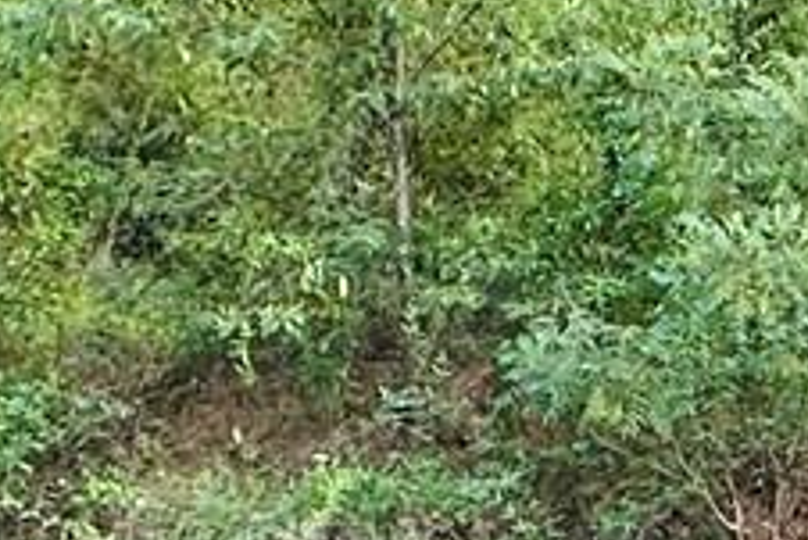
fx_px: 2313
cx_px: 1055
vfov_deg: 13.3
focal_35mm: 103
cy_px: 383
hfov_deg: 18.4
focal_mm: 2.22
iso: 125
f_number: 2.2
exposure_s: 1/99
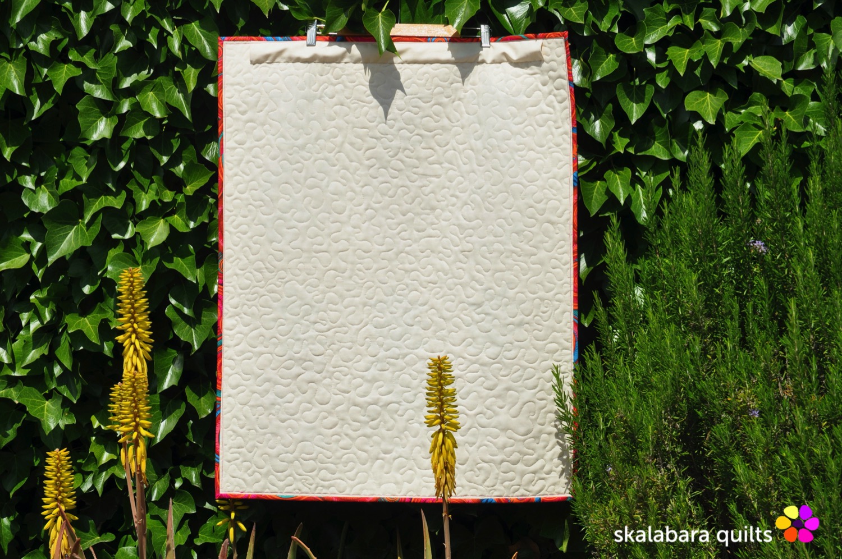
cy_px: 280
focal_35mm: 128
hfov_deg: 16.1
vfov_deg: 10.7
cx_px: 421
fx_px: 2978
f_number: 11
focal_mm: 85
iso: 200
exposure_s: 1/500
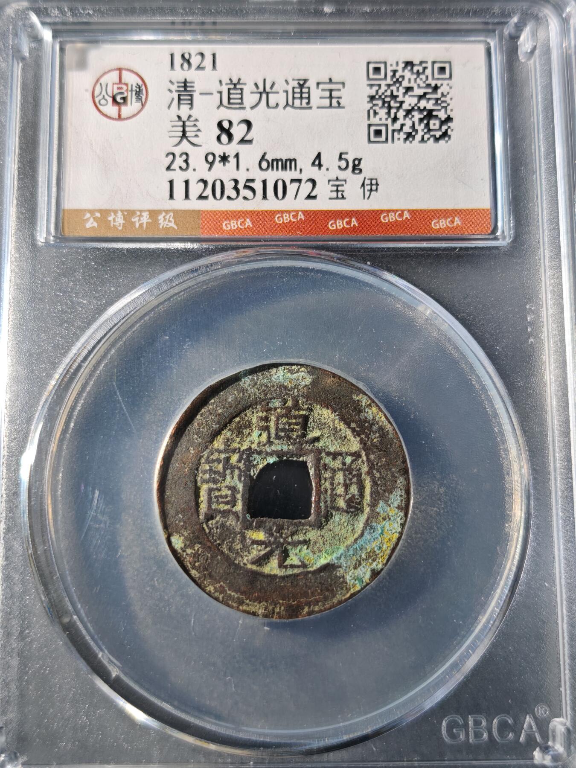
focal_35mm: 50
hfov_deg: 29.1
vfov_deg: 38.2
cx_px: 288
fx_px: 1109
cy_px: 384
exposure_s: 1/141
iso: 50
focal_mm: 5.85
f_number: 1.63
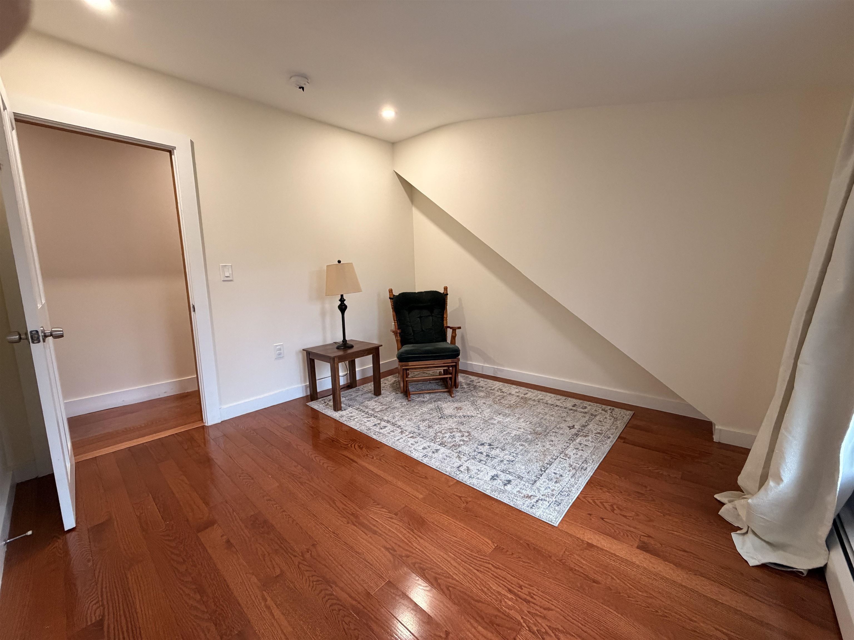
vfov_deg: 85.7
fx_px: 345
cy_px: 320
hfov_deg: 102.1
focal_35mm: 14
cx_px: 427
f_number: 2.2
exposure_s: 1/96
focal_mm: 2.22
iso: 320
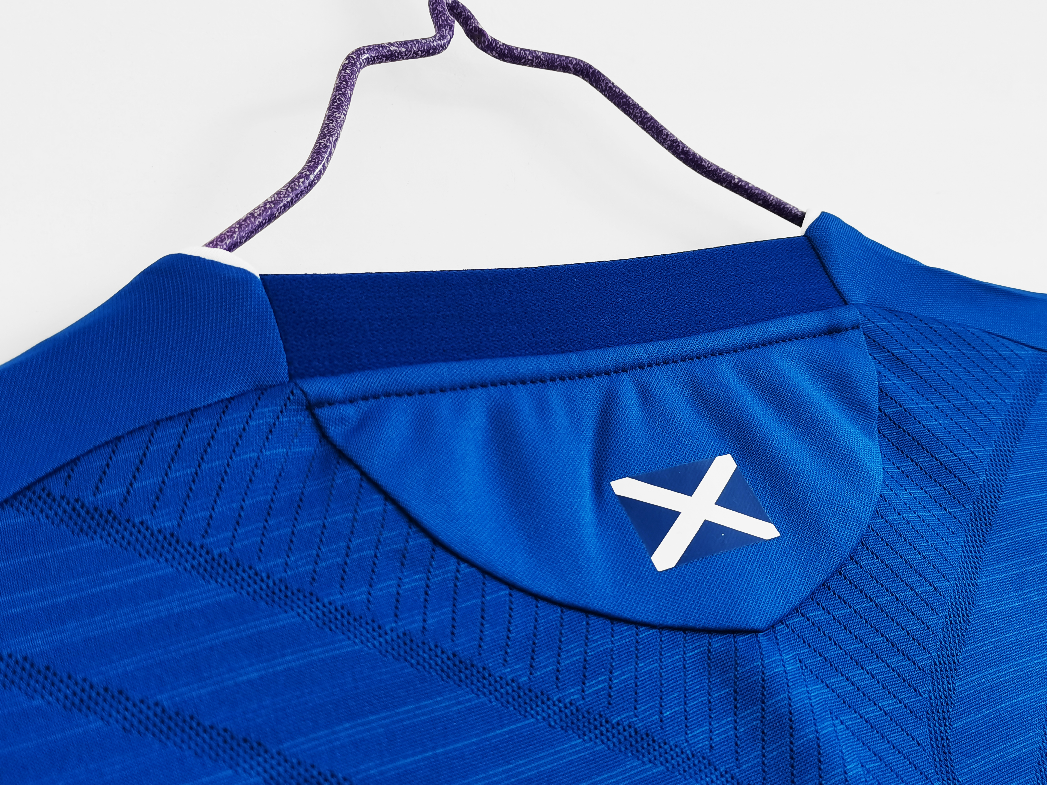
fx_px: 1240
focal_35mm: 41
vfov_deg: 35.1
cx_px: 524
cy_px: 392
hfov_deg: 45.8
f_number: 1.8
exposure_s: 1/100
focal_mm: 5.58
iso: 80
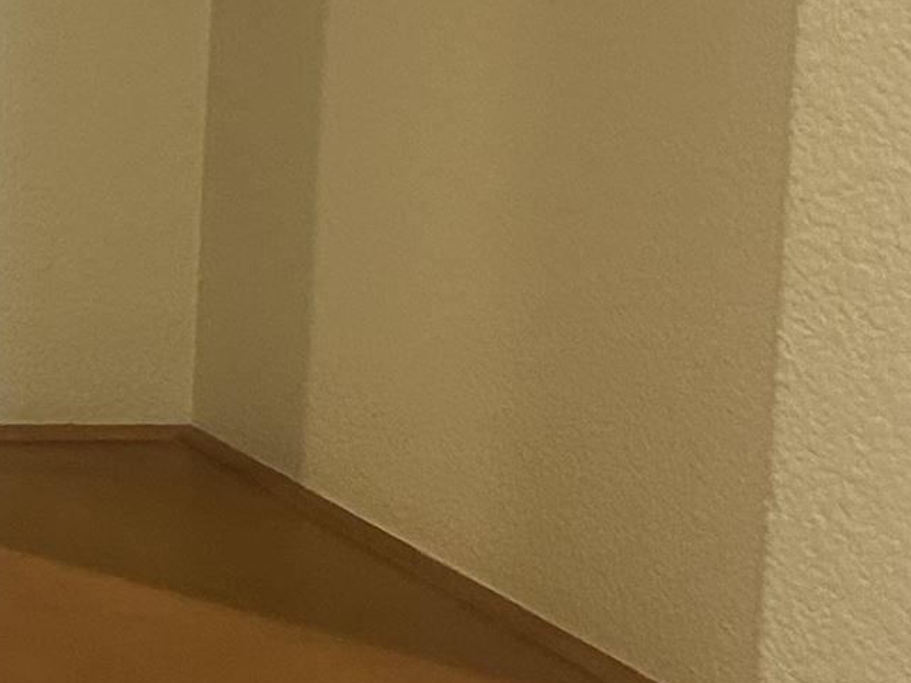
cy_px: -141
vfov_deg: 11.6
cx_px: -880
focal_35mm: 125
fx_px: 3289
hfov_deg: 13.6
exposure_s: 1/60
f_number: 1.5
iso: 250
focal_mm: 5.7
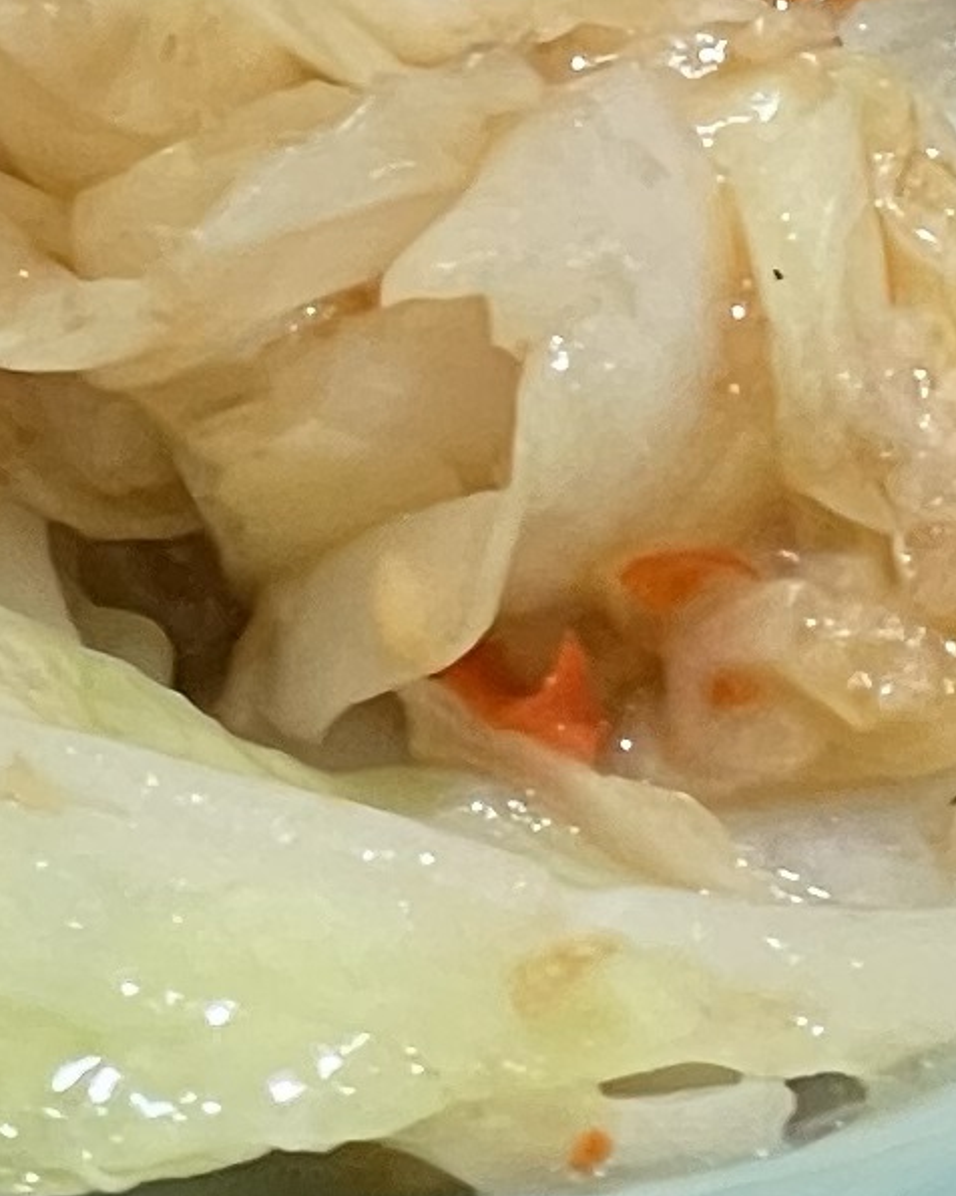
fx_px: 14960
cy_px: -1272
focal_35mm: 423
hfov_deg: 3.6
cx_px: -775
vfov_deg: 4.5
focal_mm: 7.5
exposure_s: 1/60
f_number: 2.2
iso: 200
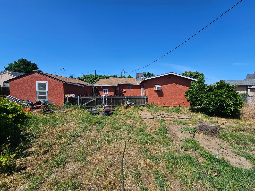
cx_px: 128
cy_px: 96
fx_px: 96
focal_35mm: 13
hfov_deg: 106.2
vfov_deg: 89.9
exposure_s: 1/2586
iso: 50
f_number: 2.2
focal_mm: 2.2
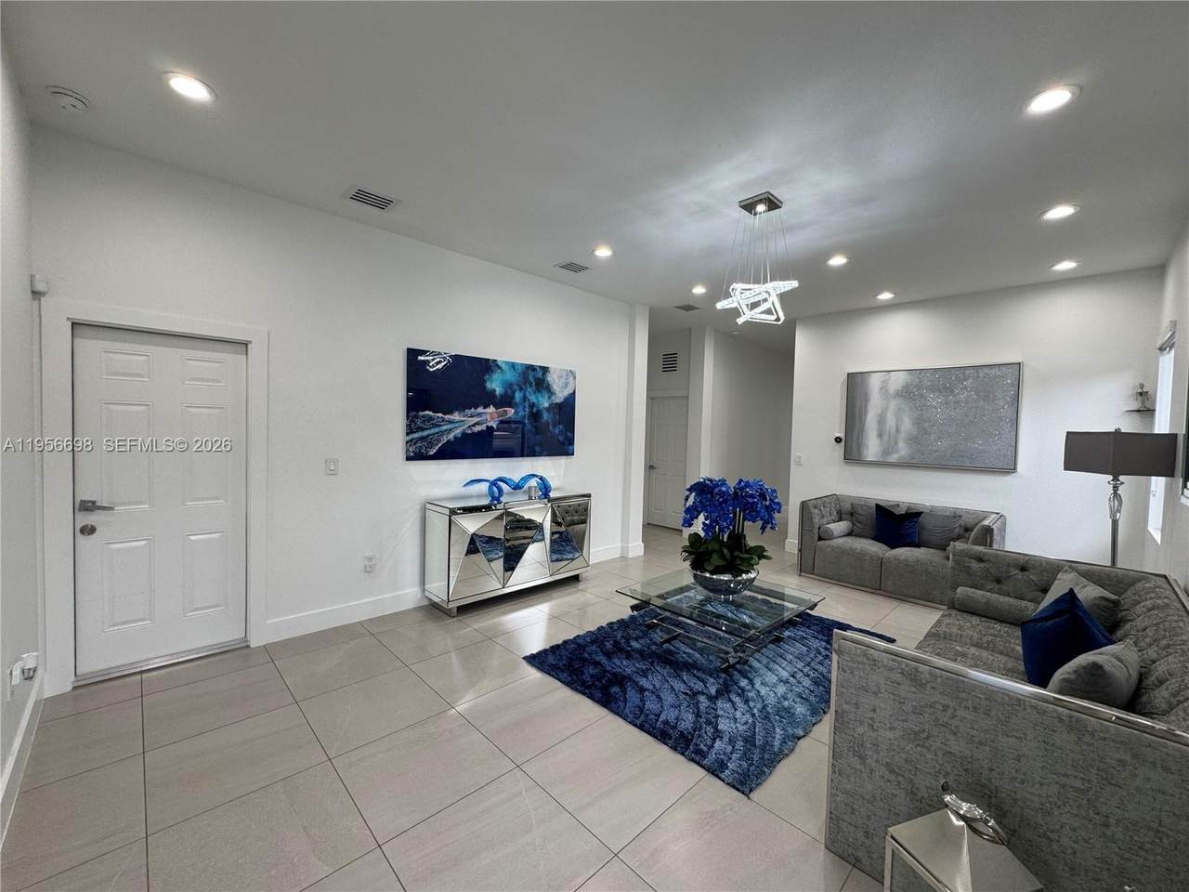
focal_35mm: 14
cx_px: 594
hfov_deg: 102.1
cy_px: 446
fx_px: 481
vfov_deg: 85.7
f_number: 2.2
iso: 125
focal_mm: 2.22
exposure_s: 1/120
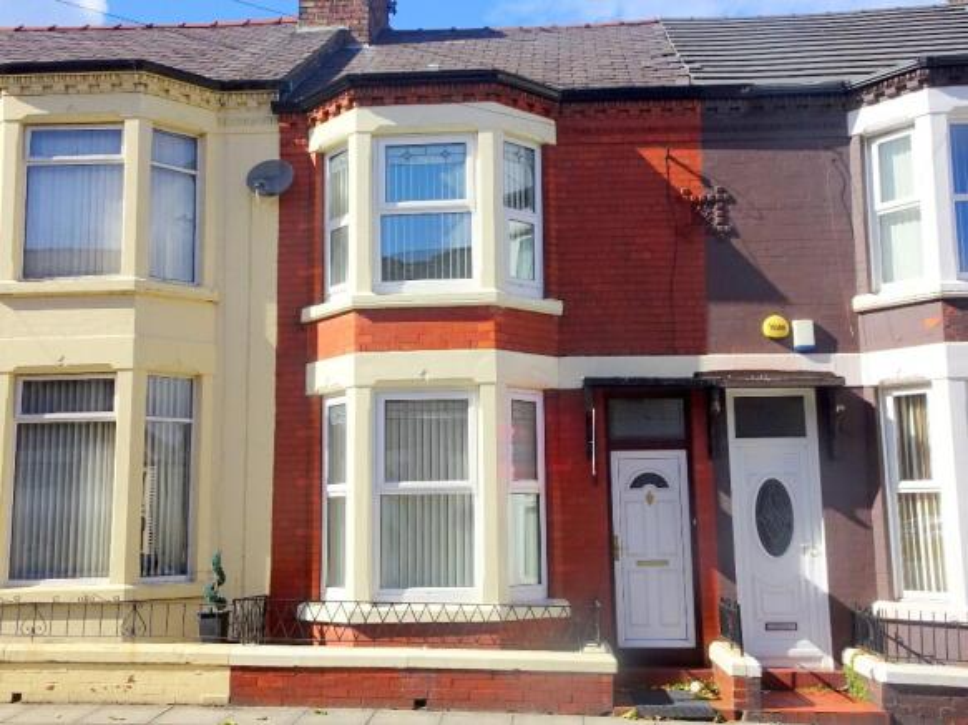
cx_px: 484
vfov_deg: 39.6
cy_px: 362
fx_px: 1006
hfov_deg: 51.4
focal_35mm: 36
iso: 80
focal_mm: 6.17
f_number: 4
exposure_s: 1/640
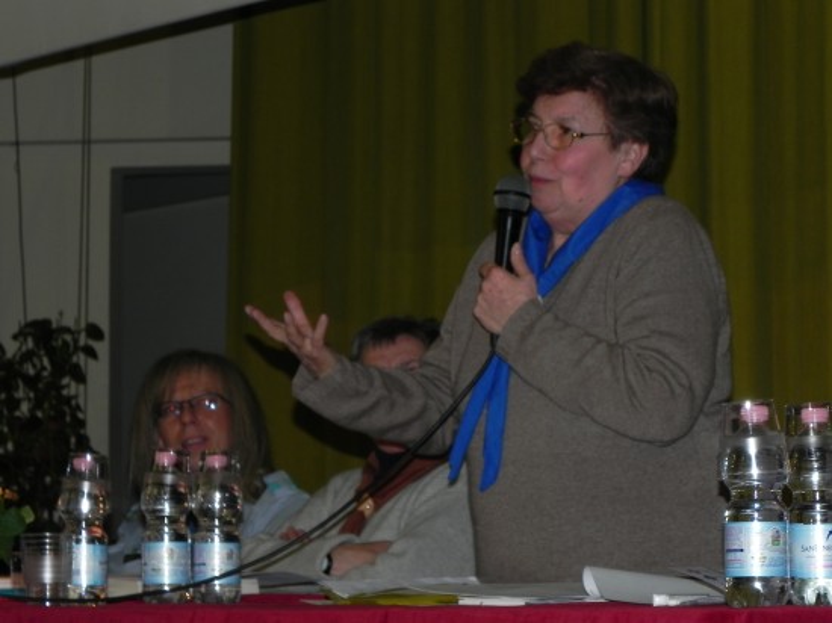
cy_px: 312
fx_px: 2811
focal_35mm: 117
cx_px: 416
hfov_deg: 16.8
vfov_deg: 12.7
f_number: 4
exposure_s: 1/30
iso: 200
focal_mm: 20.8
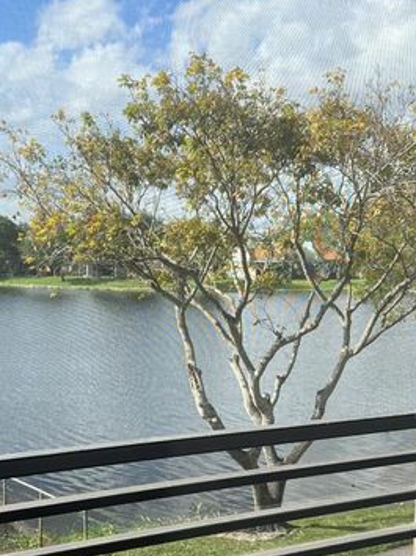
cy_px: 335
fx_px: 786
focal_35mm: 49
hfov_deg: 29.6
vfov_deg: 38.8
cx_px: 166
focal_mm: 5.7
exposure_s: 1/1934
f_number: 1.5
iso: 50
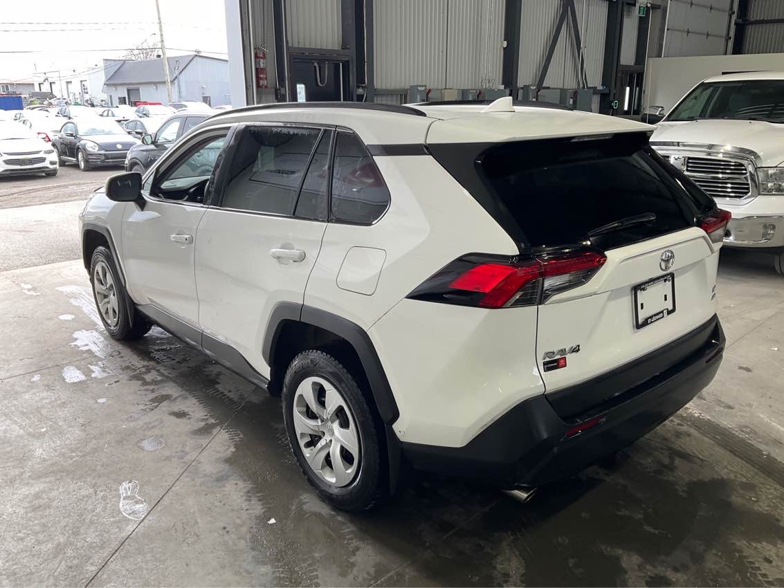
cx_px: 392
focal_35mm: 29
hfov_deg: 61.7
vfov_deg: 48.2
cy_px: 294
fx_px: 657
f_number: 1.8
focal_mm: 3
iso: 25
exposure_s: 1/122
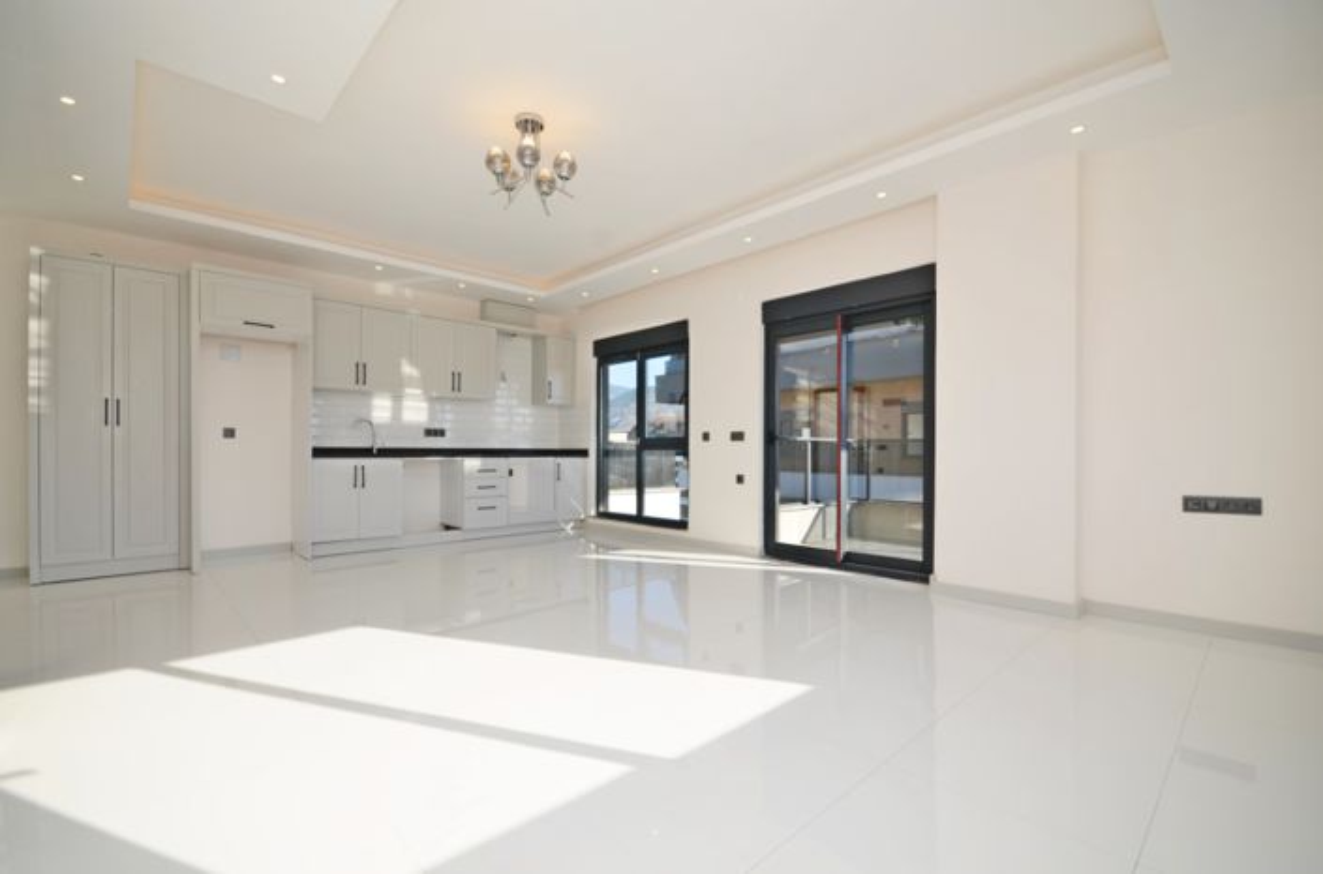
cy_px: 437
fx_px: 550
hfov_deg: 100.5
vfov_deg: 77.0
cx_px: 662
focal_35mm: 15
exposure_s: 1/200
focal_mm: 10
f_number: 7.1
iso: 100
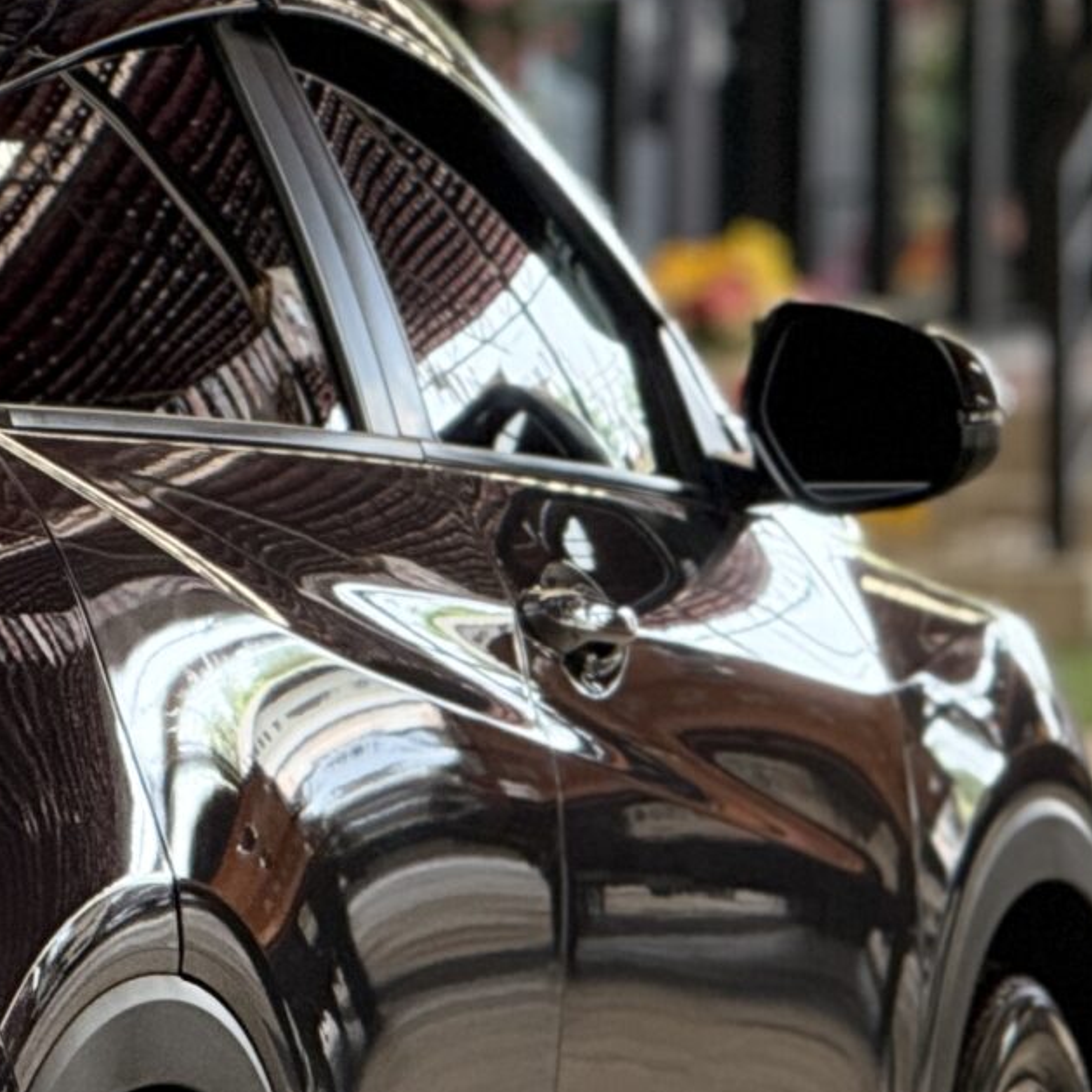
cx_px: -778
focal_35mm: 432
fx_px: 15418
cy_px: 979
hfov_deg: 4.0
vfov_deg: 4.1
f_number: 2.8
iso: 200
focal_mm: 15.66
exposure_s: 1/99
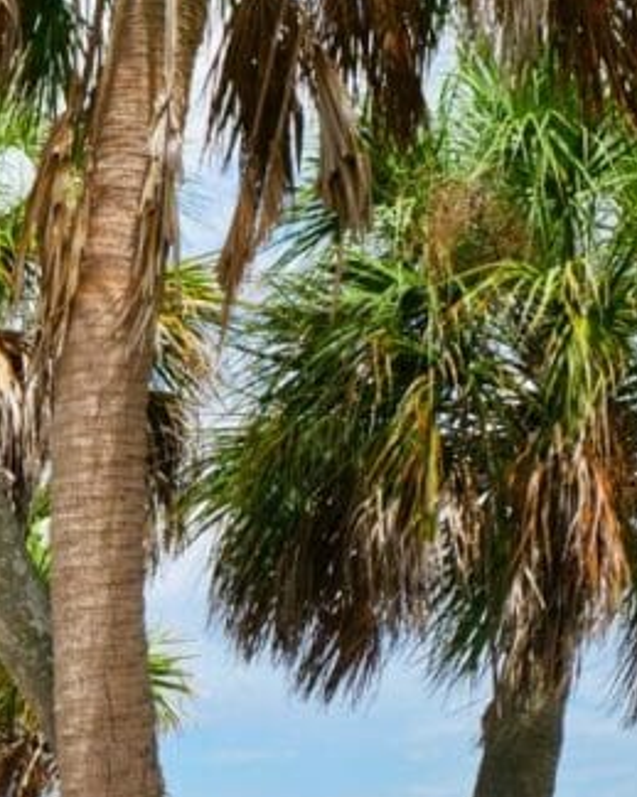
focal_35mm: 105
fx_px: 2476
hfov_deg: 14.5
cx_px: 26
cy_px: 600
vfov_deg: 18.2
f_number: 8
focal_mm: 17
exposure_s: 1/500
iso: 200
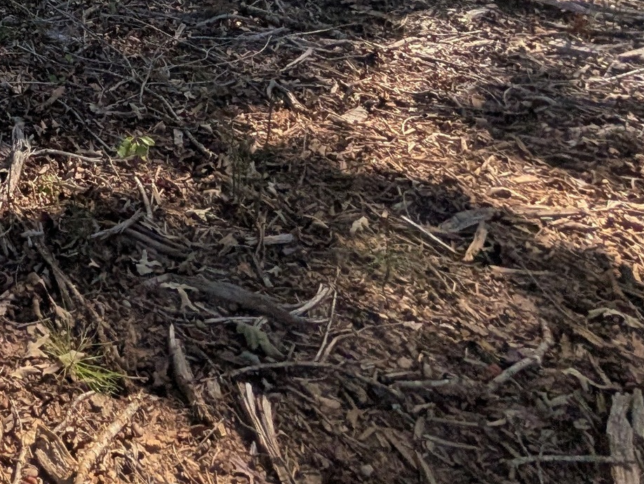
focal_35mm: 40
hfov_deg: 32.2
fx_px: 745
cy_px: -293
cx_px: -234
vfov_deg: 24.8
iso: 55
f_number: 1.7
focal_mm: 2.02
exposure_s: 1/2660
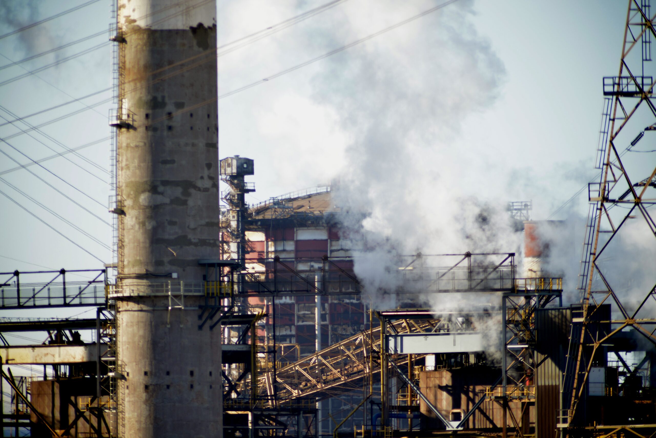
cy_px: 219
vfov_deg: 2.3
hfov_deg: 3.4
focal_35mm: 600
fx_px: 10933
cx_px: 328
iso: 400
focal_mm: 600
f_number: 16
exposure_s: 1/640
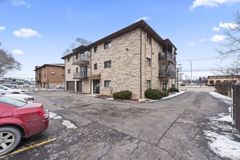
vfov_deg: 81.2
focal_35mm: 14
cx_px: 120
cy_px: 80
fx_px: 93
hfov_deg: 104.2
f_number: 9
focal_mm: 14
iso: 320
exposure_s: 1/40
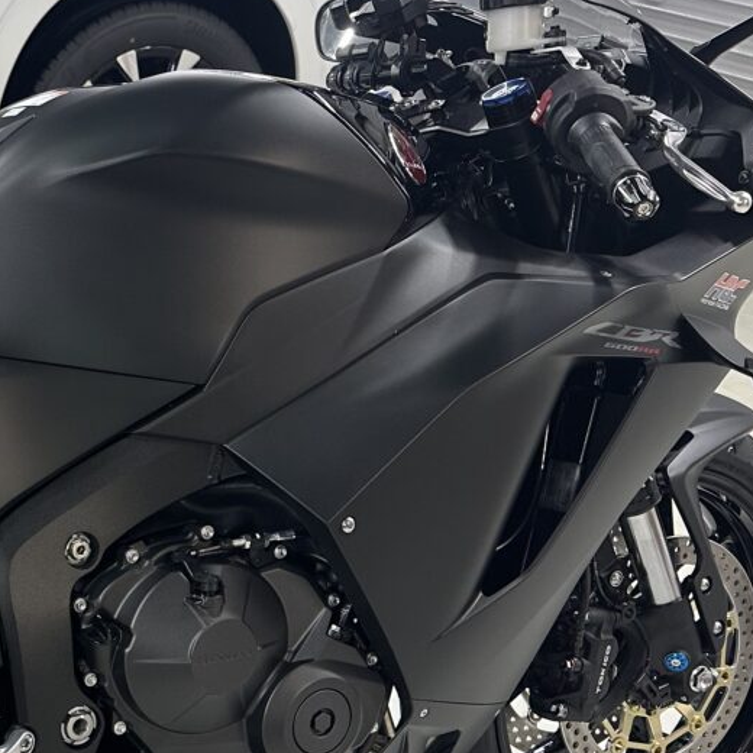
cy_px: 573
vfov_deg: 27.3
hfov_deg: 25.6
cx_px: -84
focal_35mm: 62
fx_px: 1526
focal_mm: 6.86
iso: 125
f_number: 1.78
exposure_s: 1/60
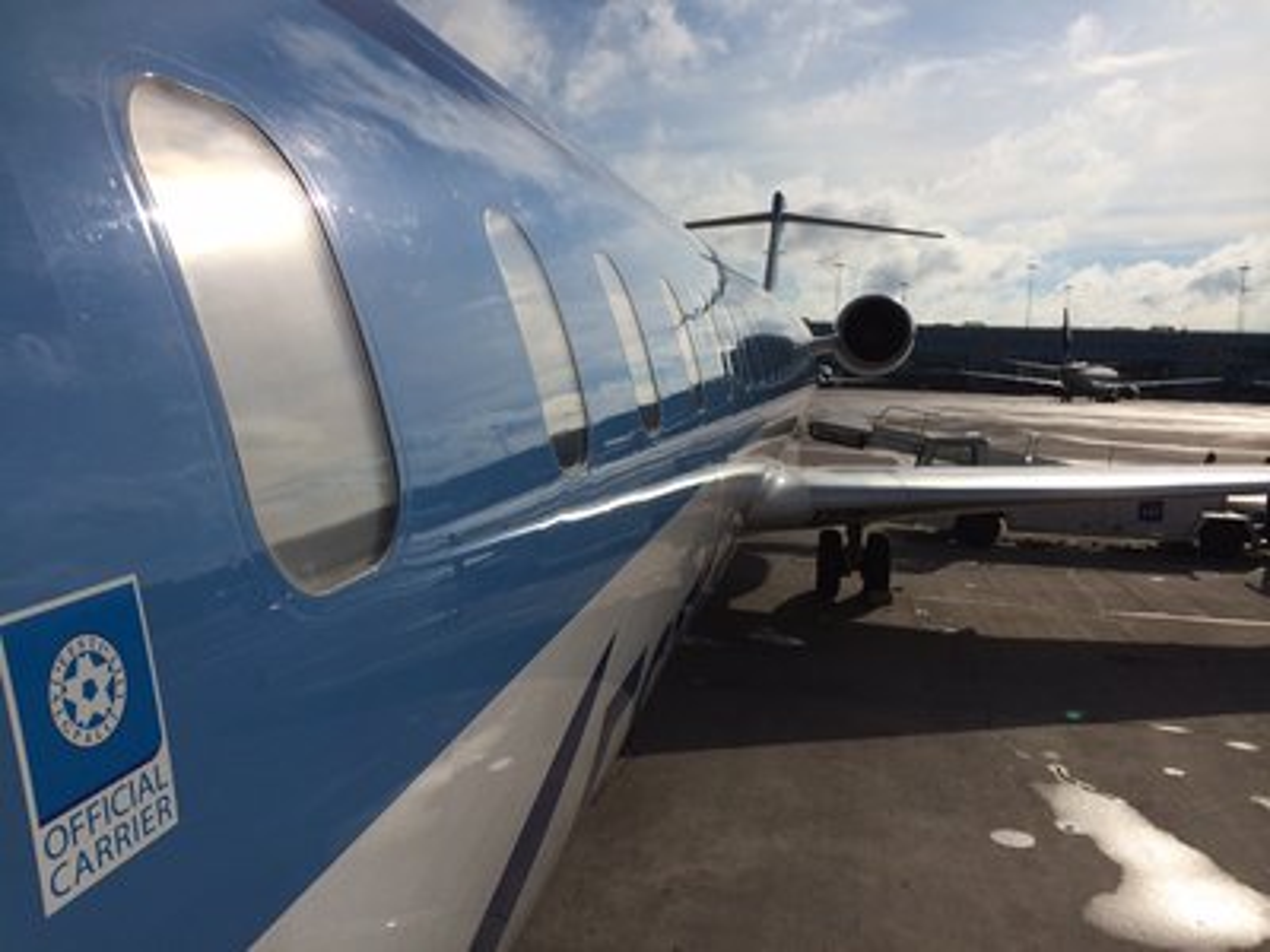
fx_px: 1101
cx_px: 635
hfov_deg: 60.0
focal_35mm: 30
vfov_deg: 46.8
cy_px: 476
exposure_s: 1/8264
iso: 32
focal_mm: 4.12
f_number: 2.2
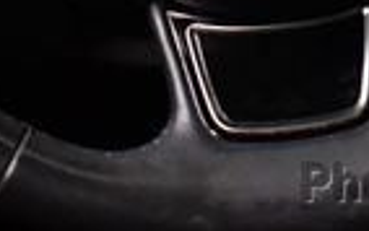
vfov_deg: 7.5
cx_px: 270
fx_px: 1661
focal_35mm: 165
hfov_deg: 12.6
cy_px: -322
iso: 3200
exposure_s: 1/125
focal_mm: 18
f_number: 3.5
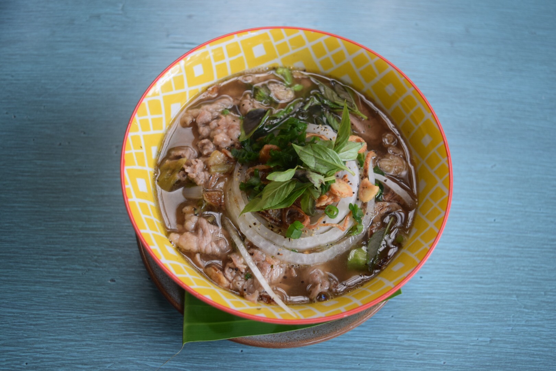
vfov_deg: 35.5
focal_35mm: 38
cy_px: 186
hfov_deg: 51.3
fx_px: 579
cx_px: 278
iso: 400
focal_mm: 25
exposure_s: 1/80
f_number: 4.5
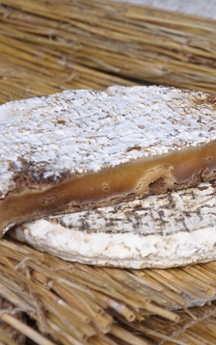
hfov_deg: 6.8
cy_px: 168
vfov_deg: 10.9
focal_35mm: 192
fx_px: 1806
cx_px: 232
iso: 200
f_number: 5.6
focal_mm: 75
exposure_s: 1/500
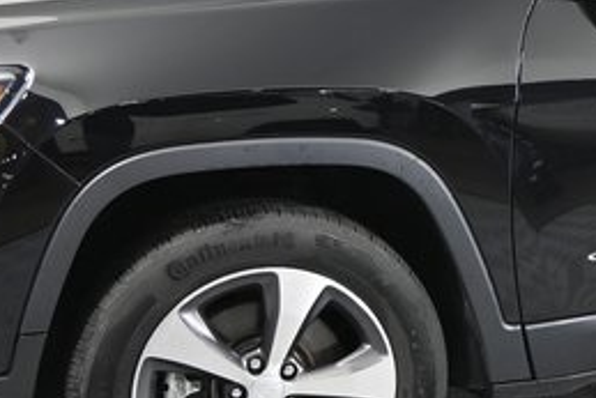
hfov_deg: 20.3
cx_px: 683
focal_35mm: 95
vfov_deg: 14.4
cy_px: 190
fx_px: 1574
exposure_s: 1/25
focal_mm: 16
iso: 110
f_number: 3.5
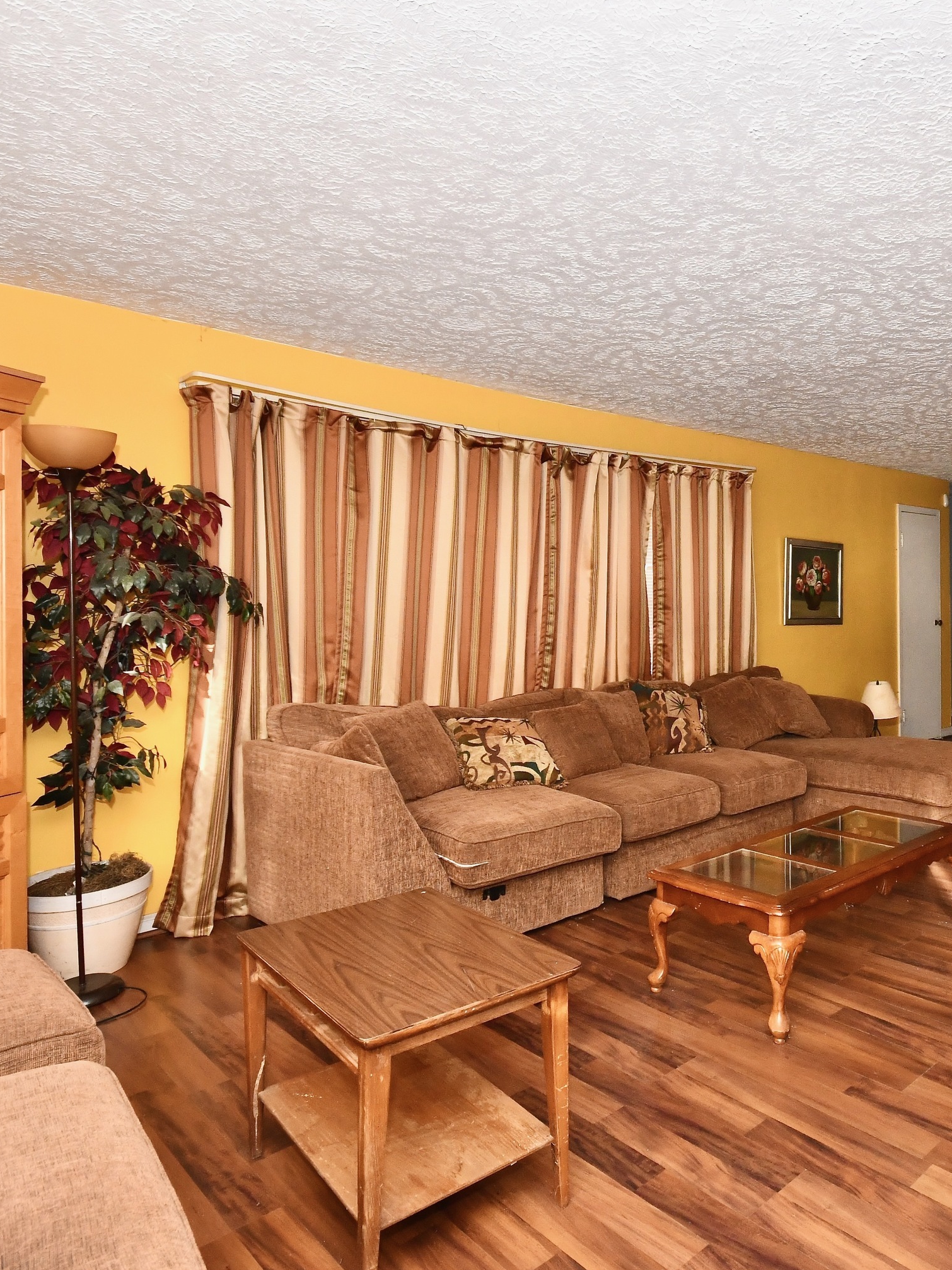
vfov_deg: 76.4
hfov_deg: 58.8
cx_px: 679
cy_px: 632
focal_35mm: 22
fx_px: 807
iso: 640
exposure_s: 1/60
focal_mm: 10
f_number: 6.3
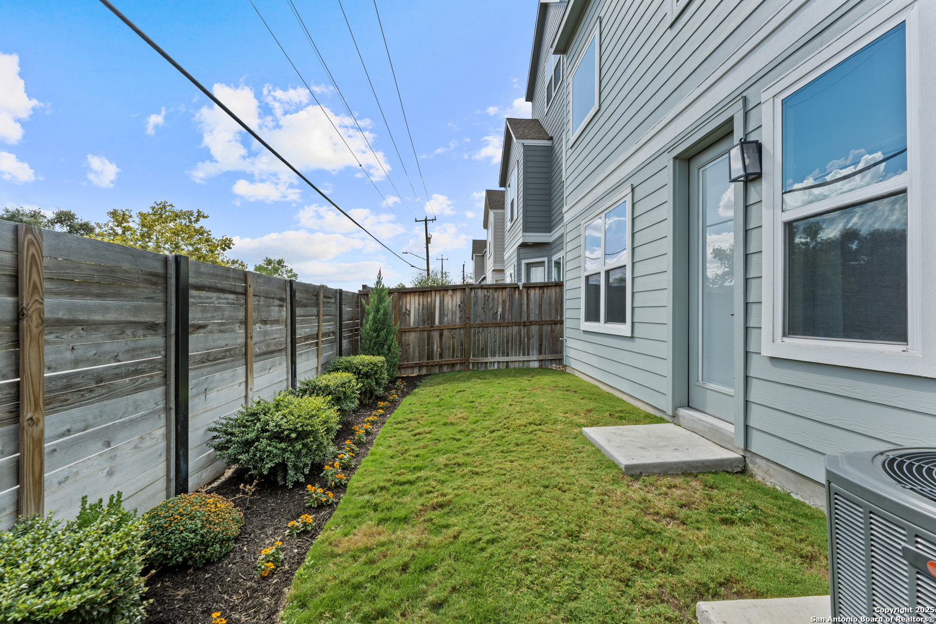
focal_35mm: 14
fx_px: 364
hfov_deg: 104.3
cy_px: 312
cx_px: 468
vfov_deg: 81.2
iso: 160
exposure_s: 1/80
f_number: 8
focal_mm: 14
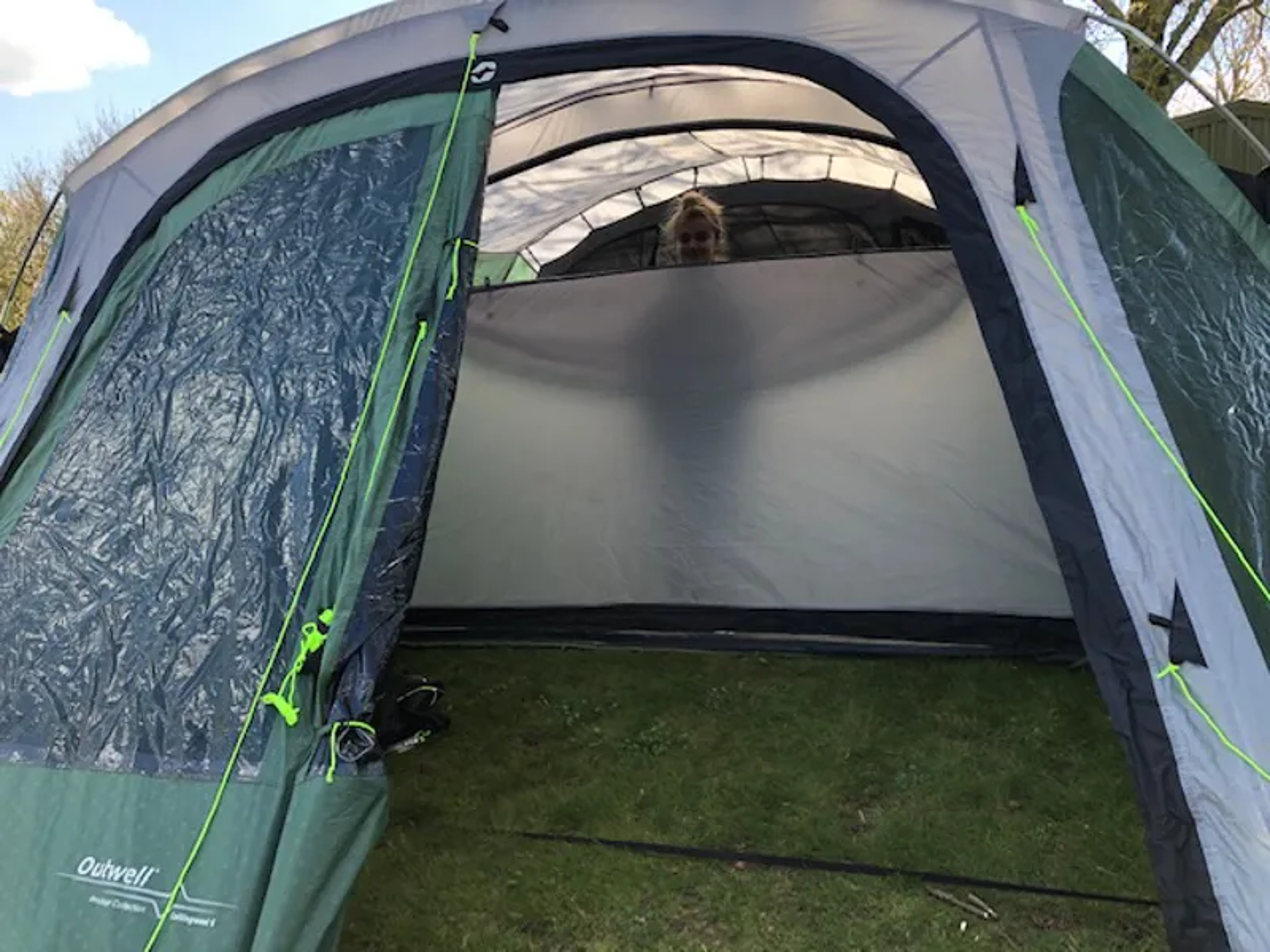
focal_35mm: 28
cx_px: 635
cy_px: 476
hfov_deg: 63.4
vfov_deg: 49.7
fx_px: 1027
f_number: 1.8
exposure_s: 1/286
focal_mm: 3.99
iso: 20
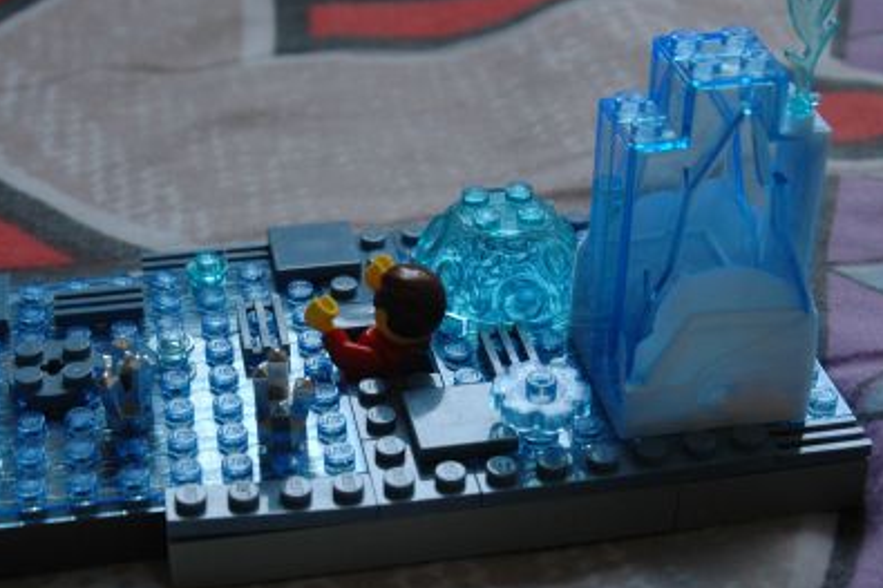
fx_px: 1667
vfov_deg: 20.0
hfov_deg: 29.6
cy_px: 360
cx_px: 340
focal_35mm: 68
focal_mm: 28
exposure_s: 1/125
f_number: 5.6
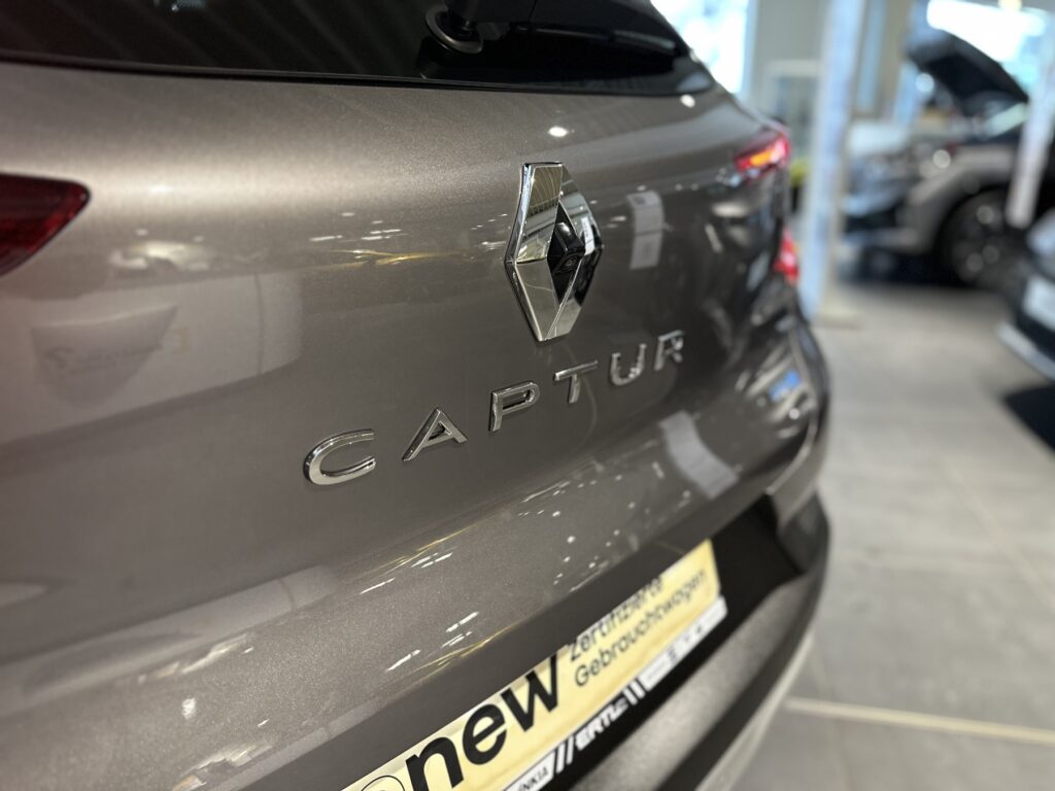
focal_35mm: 24
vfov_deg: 56.8
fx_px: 731
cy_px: 396
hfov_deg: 71.6
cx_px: 528
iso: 320
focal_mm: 6.86
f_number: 1.78
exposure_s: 1/48
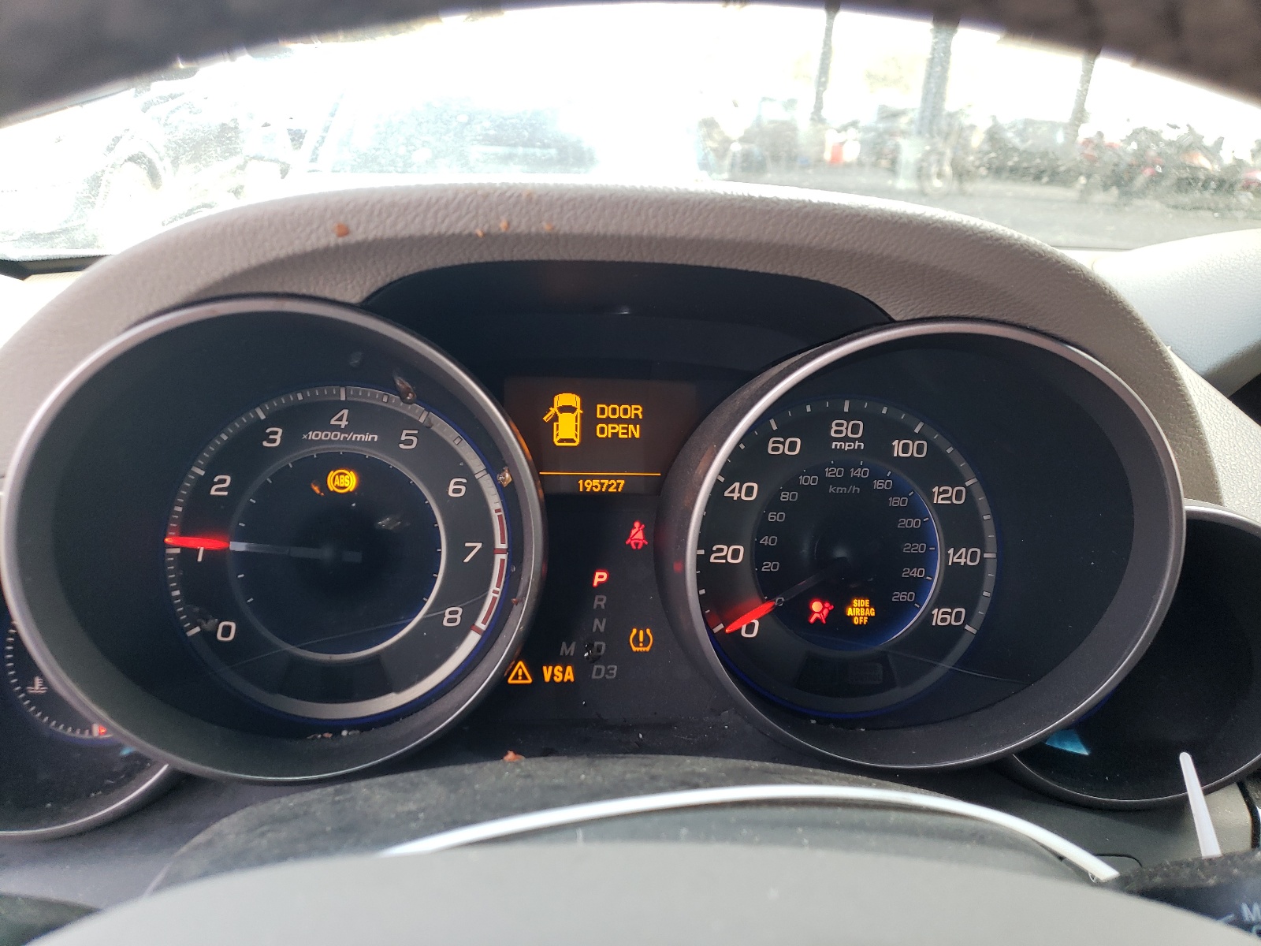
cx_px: 630
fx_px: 947
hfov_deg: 67.3
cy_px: 473
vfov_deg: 53.1
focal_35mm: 26
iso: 69
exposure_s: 1/120
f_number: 1.5
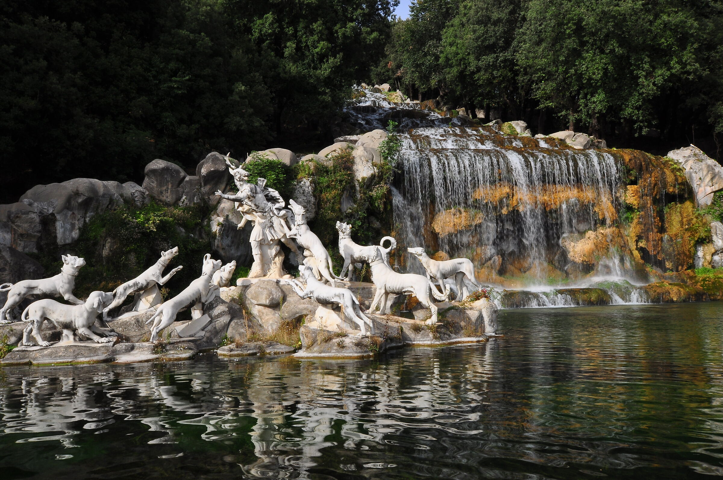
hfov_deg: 62.0
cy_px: 240
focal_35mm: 30
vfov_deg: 43.5
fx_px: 602
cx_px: 362
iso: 250
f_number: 22
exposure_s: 1/60
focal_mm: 20
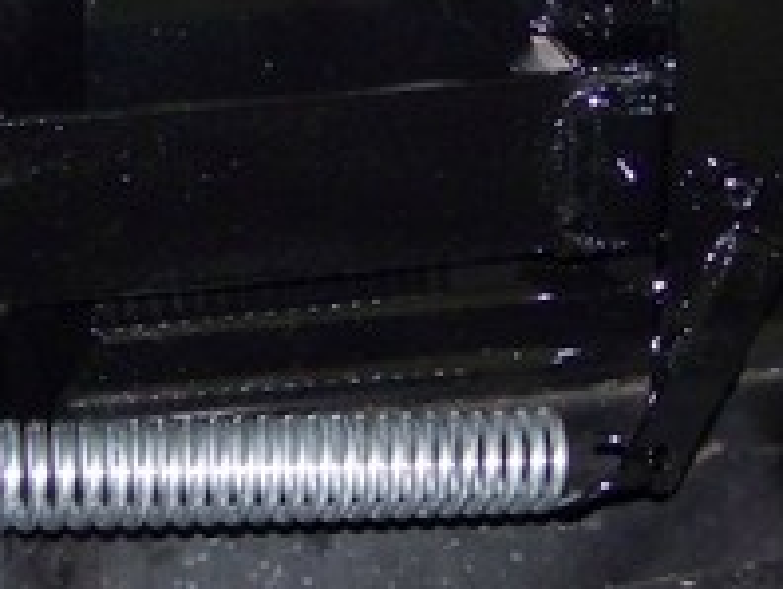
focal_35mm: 127
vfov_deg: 11.7
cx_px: 562
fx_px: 2876
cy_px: 267
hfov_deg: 15.5
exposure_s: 1/30
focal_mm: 5.85
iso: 200
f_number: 2.8
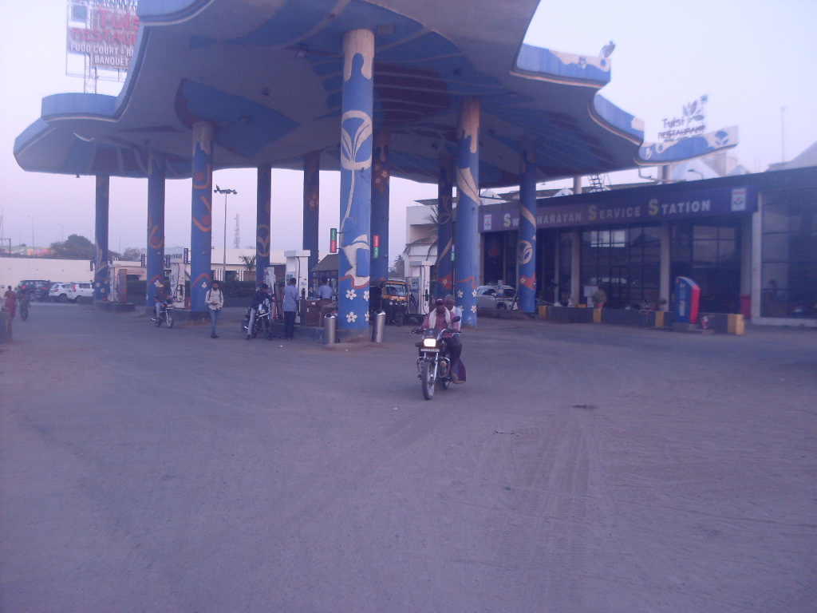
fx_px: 897
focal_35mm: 38
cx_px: 408
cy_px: 306
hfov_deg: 49.0
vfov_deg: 37.7
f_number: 2.8
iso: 100
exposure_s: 1/60
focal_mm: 6.3
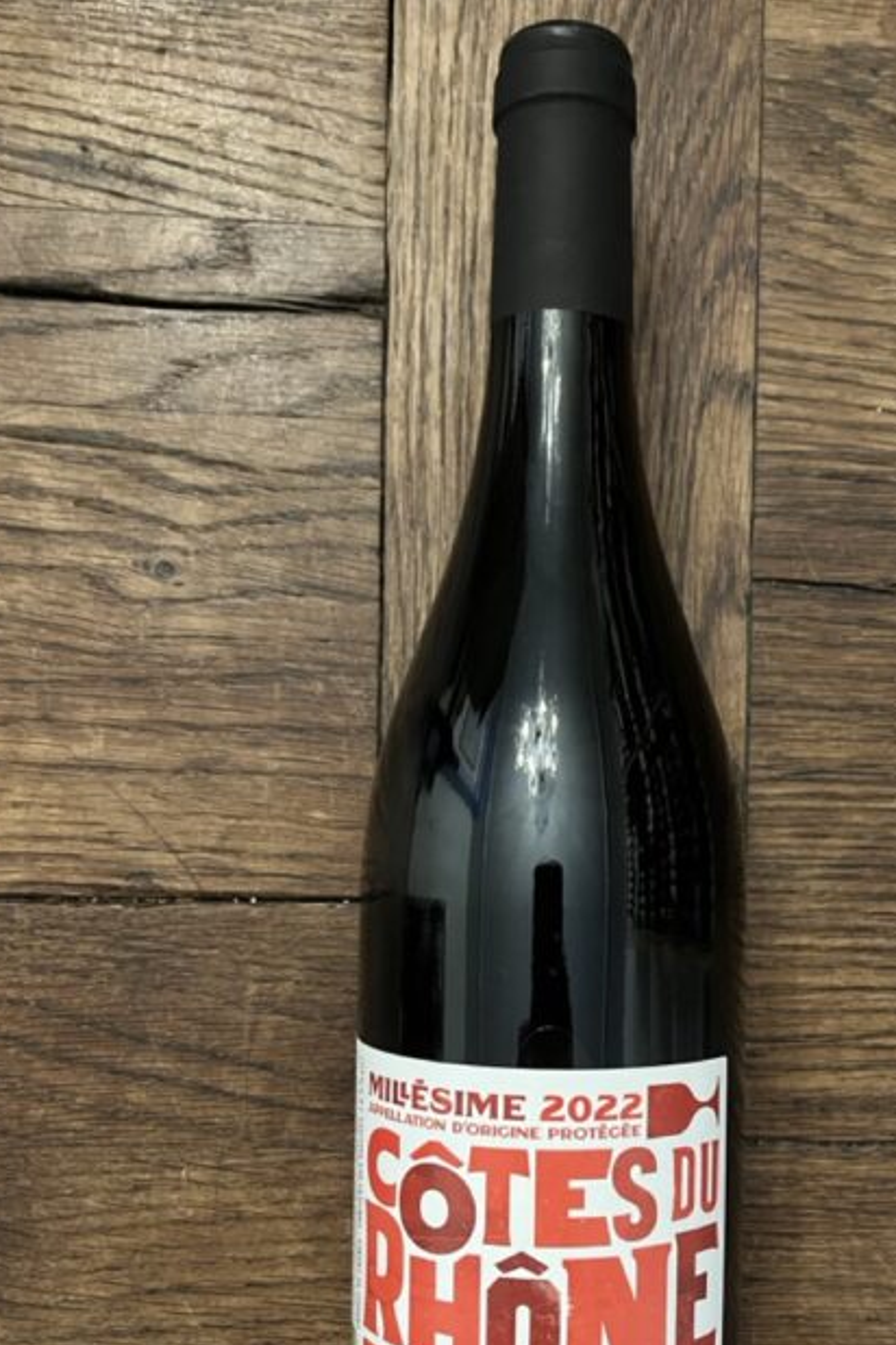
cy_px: 834
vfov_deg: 53.9
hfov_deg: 37.6
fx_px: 1307
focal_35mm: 35
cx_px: 555
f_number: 1.6
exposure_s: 1/48
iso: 500
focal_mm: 5.1
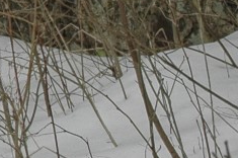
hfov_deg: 7.0
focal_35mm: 259
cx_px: -511
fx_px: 1713
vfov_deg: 5.1
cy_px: -272
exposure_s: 1/250
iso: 200
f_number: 8
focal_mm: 25
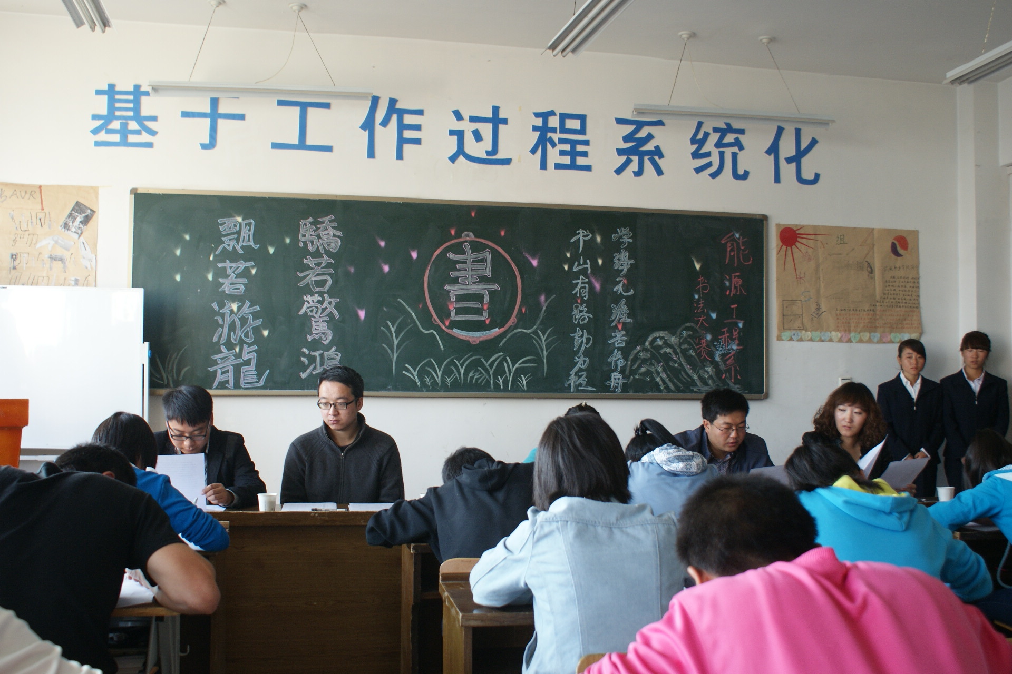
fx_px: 928
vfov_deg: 40.0
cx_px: 506
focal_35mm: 33
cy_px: 337
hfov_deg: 57.2
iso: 250
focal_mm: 22
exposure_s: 1/40
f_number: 4
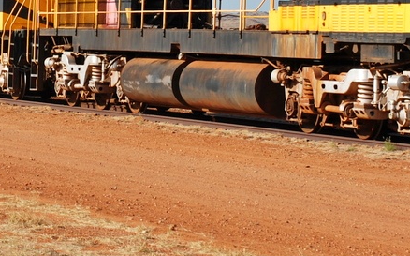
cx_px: 20
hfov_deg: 13.2
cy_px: 7
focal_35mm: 156
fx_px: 1747
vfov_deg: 8.3
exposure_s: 1/200
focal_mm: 35
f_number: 8
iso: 100
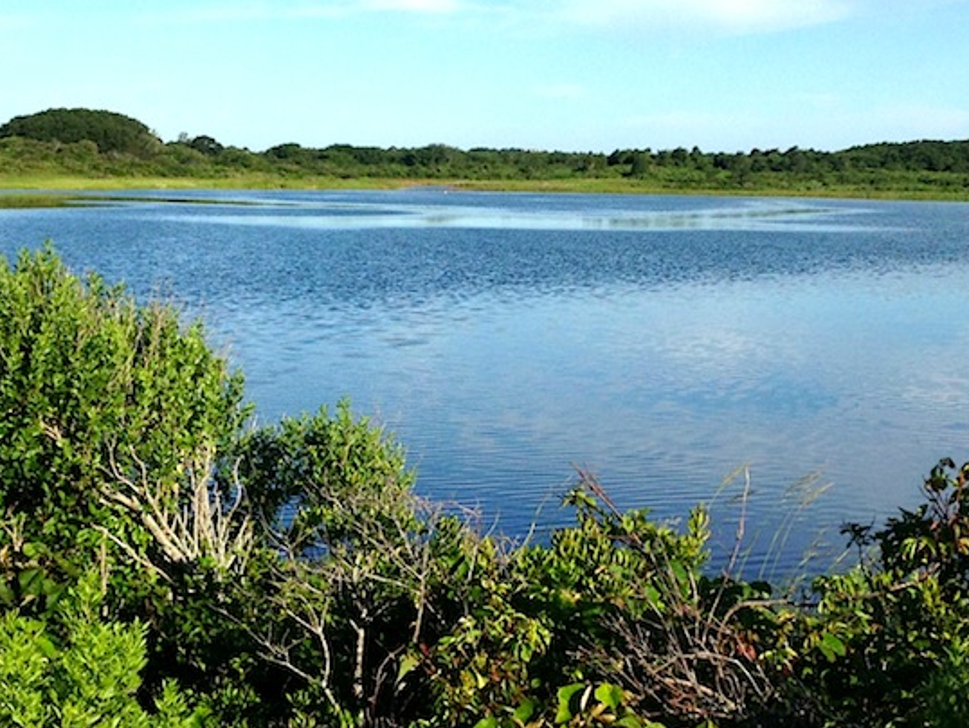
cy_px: 375
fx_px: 1092
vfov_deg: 36.8
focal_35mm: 39
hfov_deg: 47.8
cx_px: 528
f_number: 2.4
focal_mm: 4.28
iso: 50
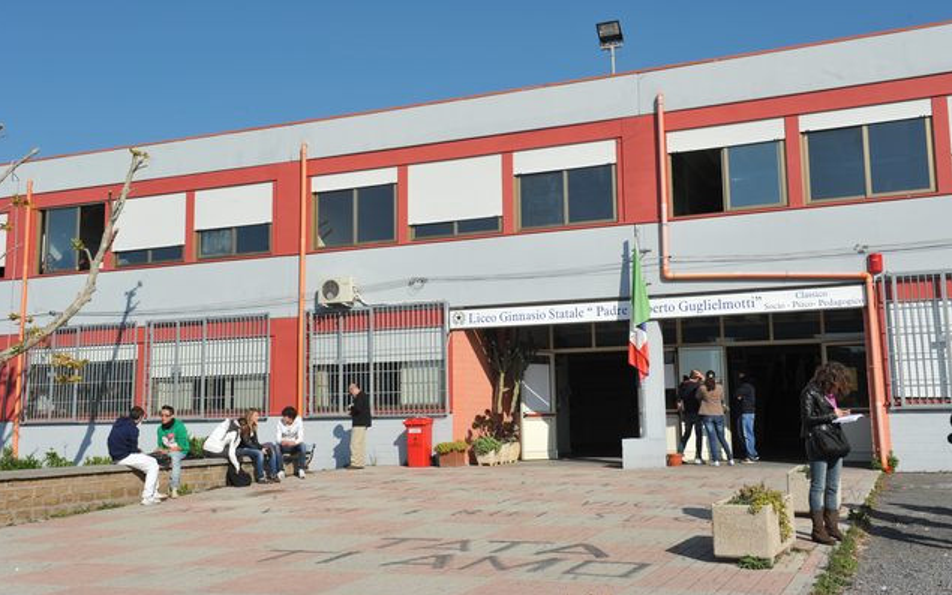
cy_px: 282
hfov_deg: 50.4
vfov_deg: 32.8
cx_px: 474
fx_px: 1012
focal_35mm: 39
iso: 320
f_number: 11
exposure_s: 1/500
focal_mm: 38
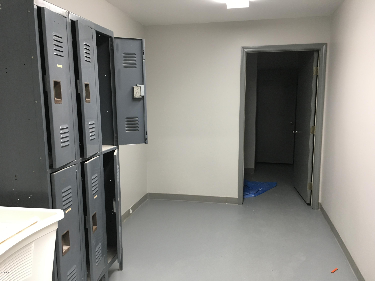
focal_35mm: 29
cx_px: 188
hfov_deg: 61.7
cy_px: 140
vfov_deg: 48.2
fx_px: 314
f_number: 2.2
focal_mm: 4.15
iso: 100
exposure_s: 1/30
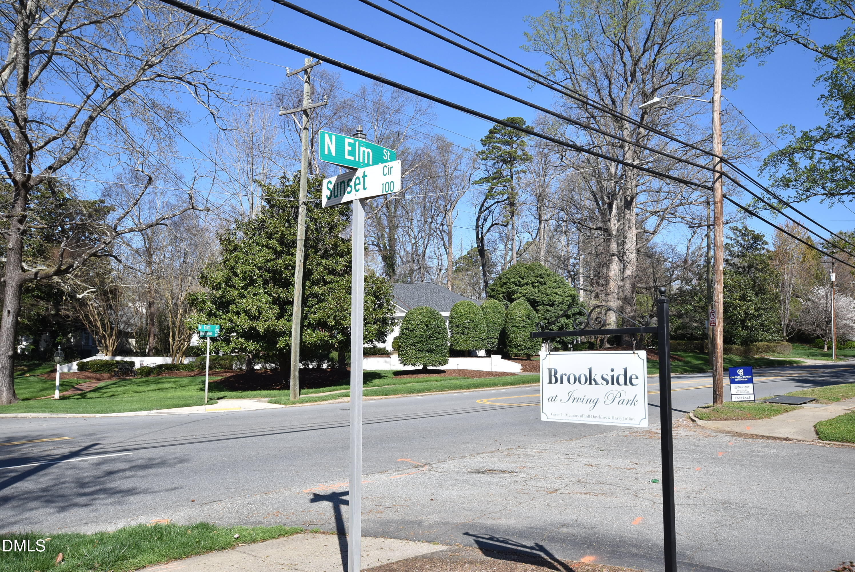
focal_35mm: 30
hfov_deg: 61.9
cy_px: 286
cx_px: 428
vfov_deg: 43.7
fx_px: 713
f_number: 8
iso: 400
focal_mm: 20
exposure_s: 1/800
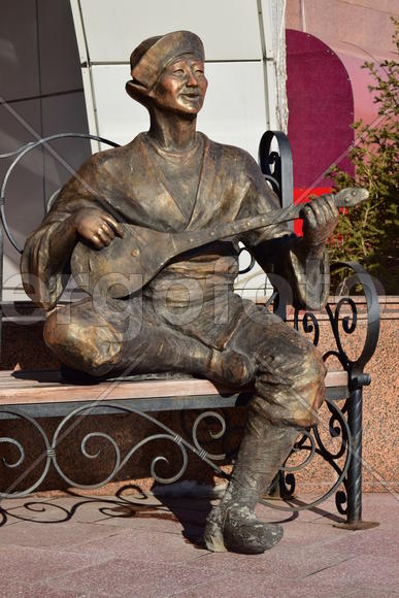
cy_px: 299
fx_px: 1545
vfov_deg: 21.9
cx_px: 200
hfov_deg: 14.7
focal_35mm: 93
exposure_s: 1/125
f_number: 11
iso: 100
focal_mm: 62
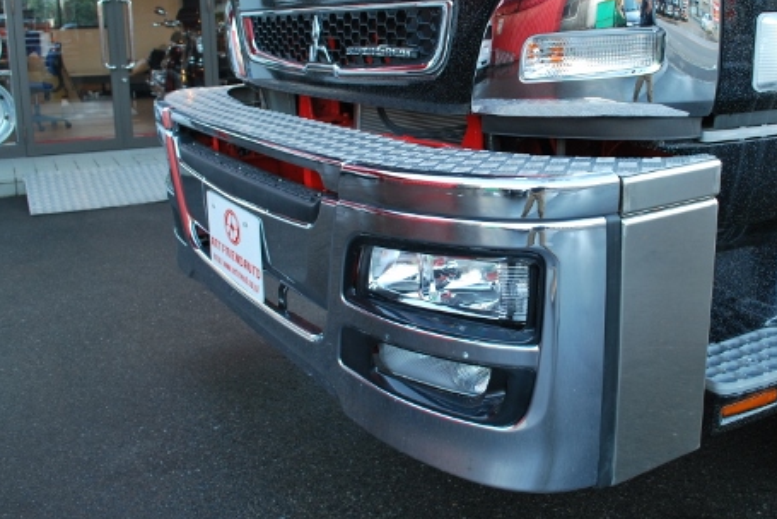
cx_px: 485
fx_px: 821
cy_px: 195
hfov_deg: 50.2
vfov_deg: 34.9
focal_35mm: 38
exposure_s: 1/50
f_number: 3.5
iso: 200
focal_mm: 18
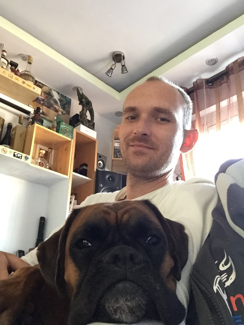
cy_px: 162
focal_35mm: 31
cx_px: 122
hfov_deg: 45.4
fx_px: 291
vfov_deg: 58.4
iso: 250
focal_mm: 2.65
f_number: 2.2
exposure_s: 1/20
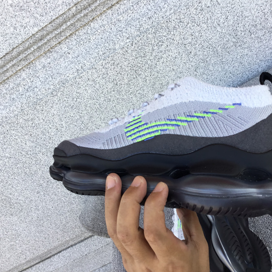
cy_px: 136
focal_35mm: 37
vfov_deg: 44.9
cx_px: 161
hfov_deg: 44.7
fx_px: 329
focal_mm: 3.3
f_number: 2.4
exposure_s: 1/100
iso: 25
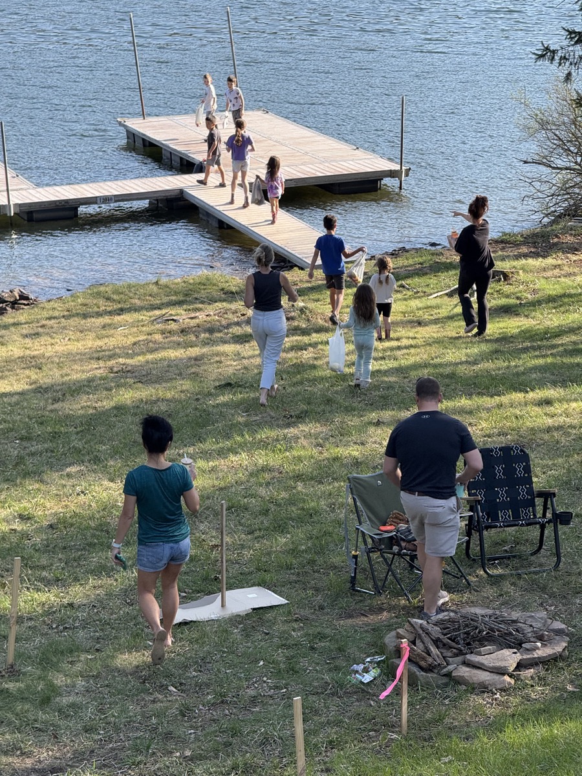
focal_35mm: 120
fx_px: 2690
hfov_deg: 12.3
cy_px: 388
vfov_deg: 16.4
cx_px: 291
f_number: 2.8
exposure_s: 1/293
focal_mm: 15.66
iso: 50
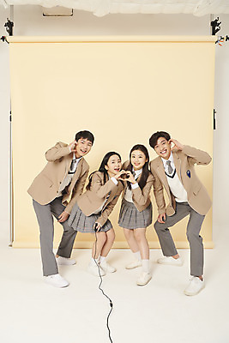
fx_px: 286
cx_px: 114
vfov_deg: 61.9
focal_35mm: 30
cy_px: 172
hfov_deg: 43.6
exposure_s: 1/125
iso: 200
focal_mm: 30
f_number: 8
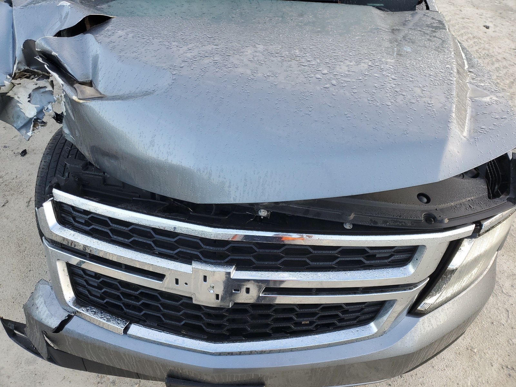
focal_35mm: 26
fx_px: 388
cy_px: 194
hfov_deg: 67.3
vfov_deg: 53.1
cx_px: 258
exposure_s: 1/179
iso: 50
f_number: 1.5
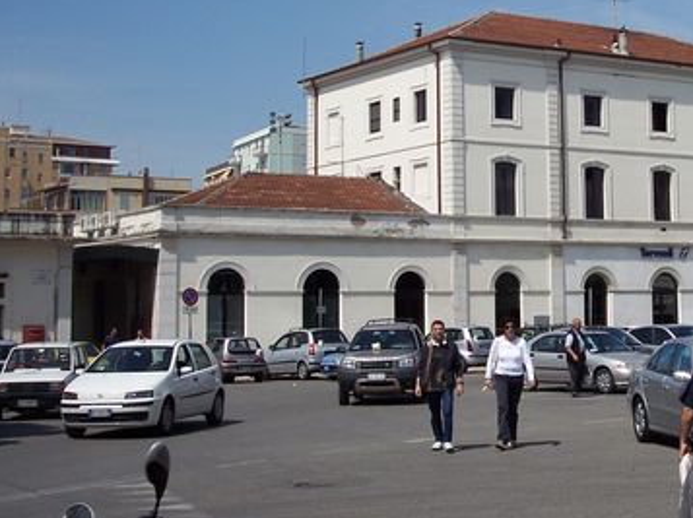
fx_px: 1400
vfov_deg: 20.8
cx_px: 511
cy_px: 114
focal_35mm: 70
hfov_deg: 27.5
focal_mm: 8
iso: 100
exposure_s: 1/750
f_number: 5.6
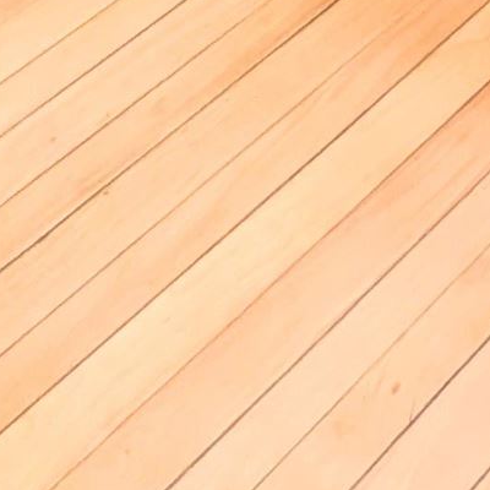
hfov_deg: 19.7
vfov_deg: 12.1
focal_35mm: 88
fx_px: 1409
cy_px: -898
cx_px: 236
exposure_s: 1/40
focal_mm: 1.95
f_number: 2.2
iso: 80
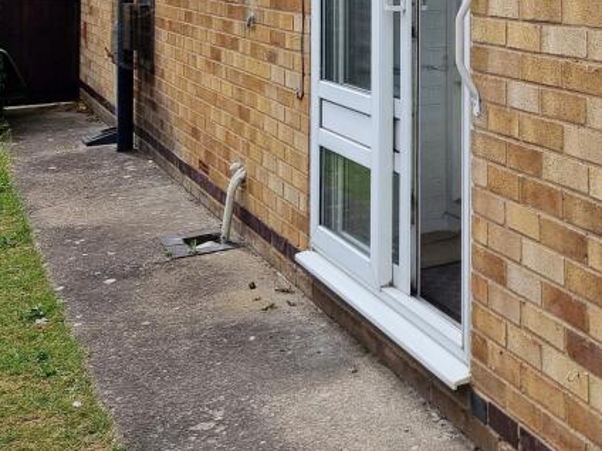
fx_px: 1009
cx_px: 497
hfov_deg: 32.2
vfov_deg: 23.2
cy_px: -84
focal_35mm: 58
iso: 50
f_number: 1.8
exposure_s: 1/1424
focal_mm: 6.7
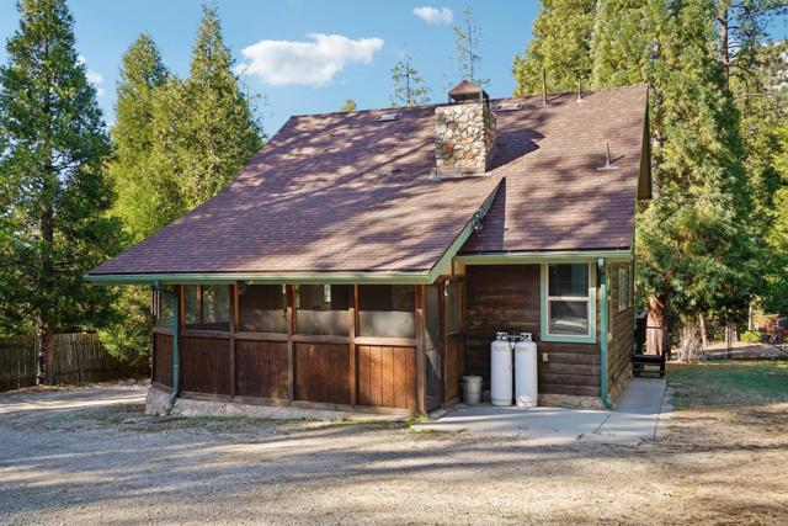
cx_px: 394
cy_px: 263
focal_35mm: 33
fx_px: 722
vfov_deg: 40.0
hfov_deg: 57.2
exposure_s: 1/40
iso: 125
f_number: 8
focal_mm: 33
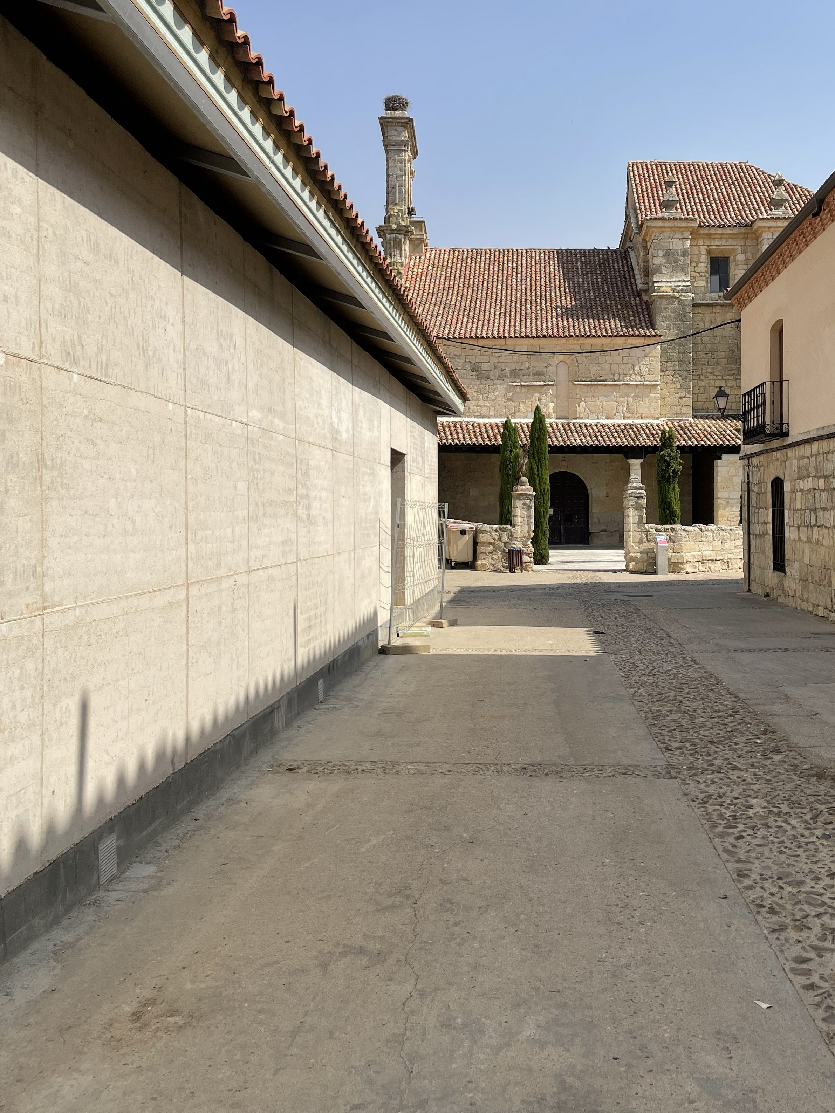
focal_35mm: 33
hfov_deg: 42.7
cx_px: 500
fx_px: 1061
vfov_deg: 55.3
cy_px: 504
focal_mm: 4.2
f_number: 1.6
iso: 32
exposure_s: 1/4132
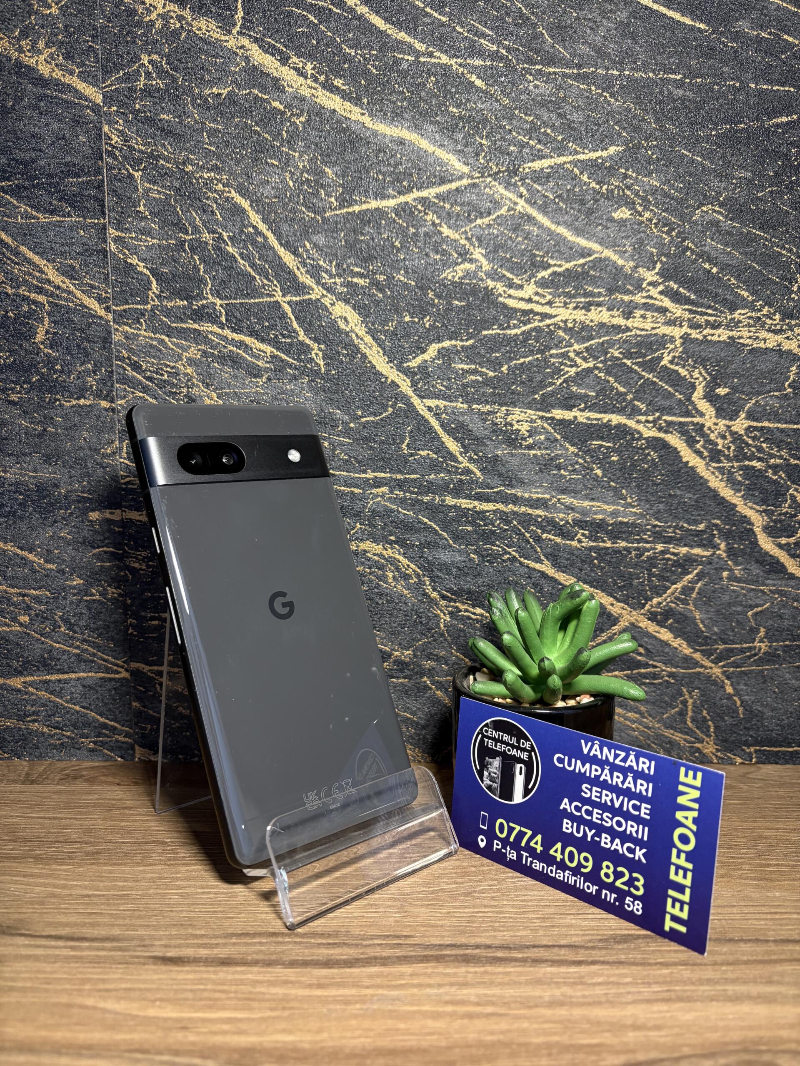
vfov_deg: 67.3
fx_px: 801
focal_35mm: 26
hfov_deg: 53.1
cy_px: 533
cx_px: 400
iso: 250
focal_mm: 5.96
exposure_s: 1/60
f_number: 1.6
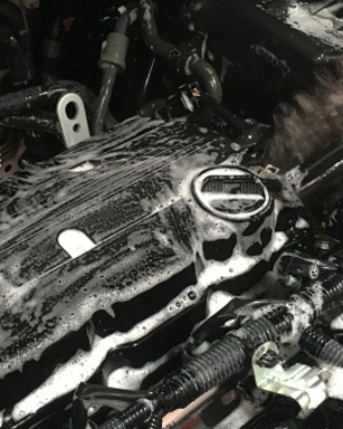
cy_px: 200
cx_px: 134
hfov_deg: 25.7
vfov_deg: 32.0
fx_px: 749
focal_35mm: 59
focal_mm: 4.15
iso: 200
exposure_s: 1/33
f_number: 2.2
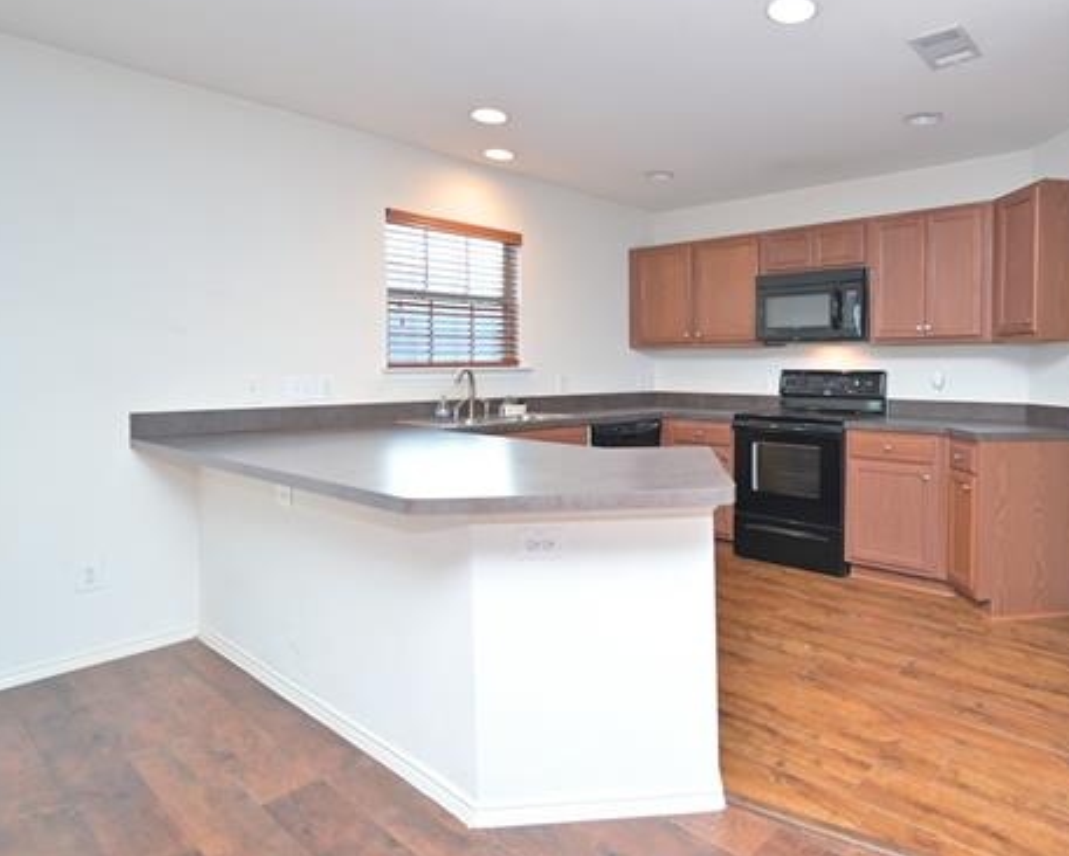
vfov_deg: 65.4
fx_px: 665
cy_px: 386
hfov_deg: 74.7
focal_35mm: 21
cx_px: 730
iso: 200
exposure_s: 1/20
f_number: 4
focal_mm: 16
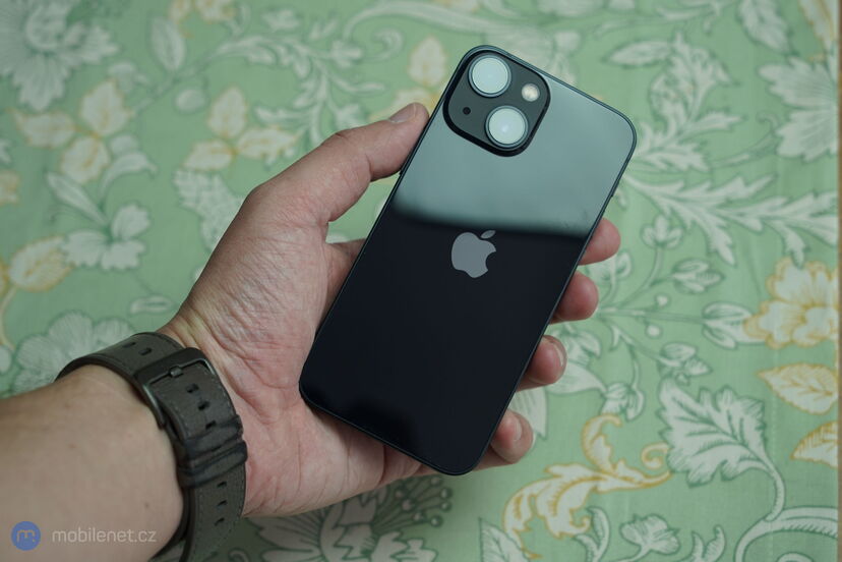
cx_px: 421
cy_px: 281
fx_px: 1333
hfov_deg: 35.1
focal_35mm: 57
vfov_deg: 23.8
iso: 800
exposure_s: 1/200
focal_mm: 57
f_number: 6.3
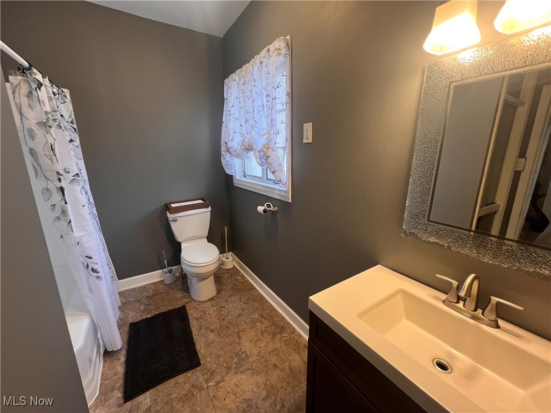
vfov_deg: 89.9
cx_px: 276
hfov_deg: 106.2
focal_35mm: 13
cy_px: 206
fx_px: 207
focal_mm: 1.57
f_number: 1.8
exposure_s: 1/120
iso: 250
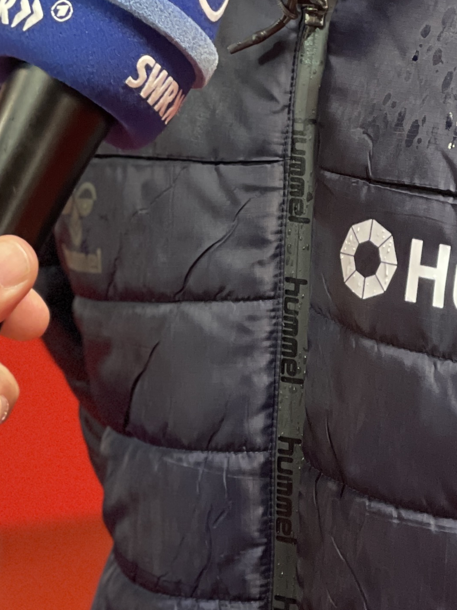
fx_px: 3220
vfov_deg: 10.6
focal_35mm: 183
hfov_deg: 8.1
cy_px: -196
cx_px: 353
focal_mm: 7.5
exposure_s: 1/33
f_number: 2.2
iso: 400
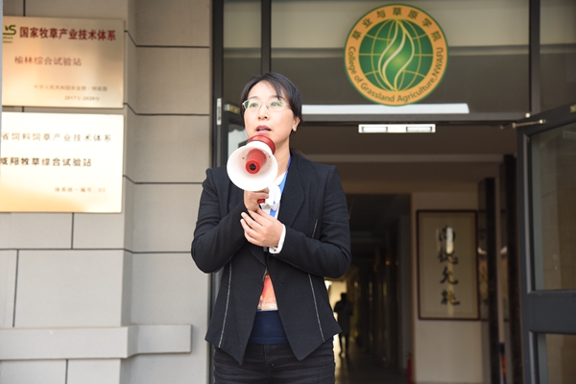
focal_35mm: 66
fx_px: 1056
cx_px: 288
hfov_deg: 30.5
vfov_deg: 20.6
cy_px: 192
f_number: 5
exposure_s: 1/100
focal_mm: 66
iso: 500
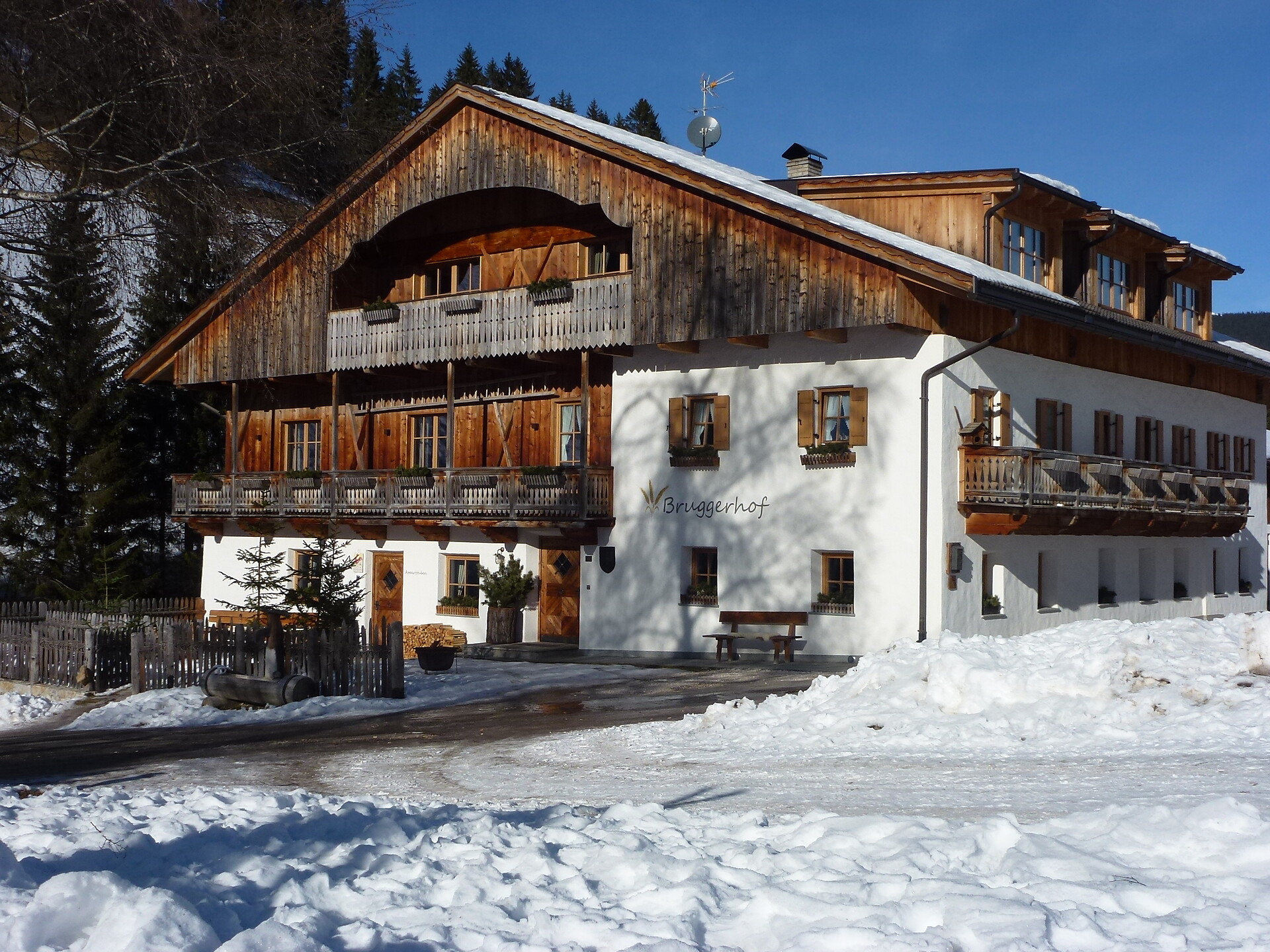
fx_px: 1431
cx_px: 635
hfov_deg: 47.9
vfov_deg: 36.8
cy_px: 476
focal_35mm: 39
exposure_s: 1/2000
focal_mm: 6.8
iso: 100
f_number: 3.8
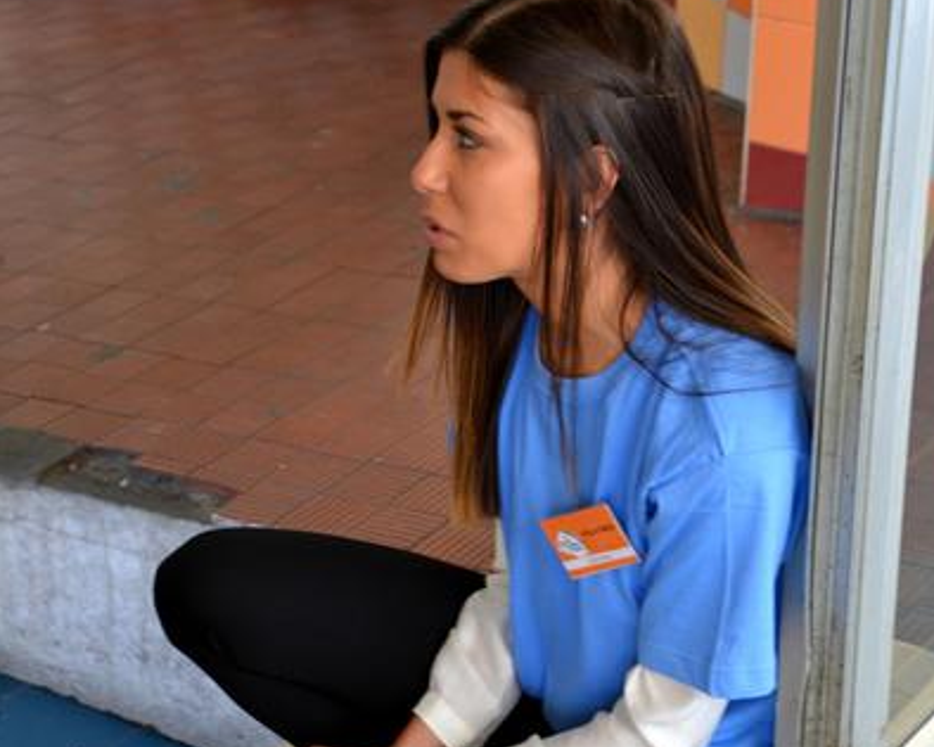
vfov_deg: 17.1
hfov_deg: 21.3
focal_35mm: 90
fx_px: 2487
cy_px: 408
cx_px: 465
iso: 400
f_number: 4.8
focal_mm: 42
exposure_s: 1/15
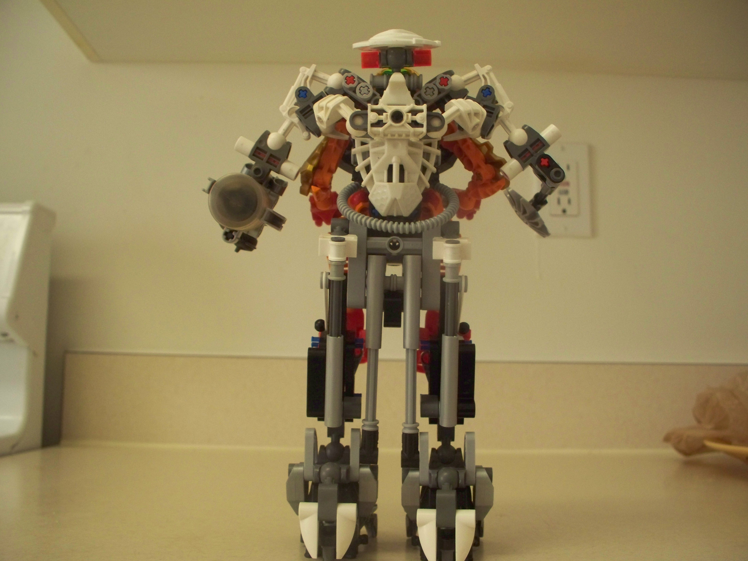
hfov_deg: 52.6
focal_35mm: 35
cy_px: 280
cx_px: 374
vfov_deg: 40.7
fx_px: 756
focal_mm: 7.54
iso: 320
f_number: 2.8
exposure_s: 1/30
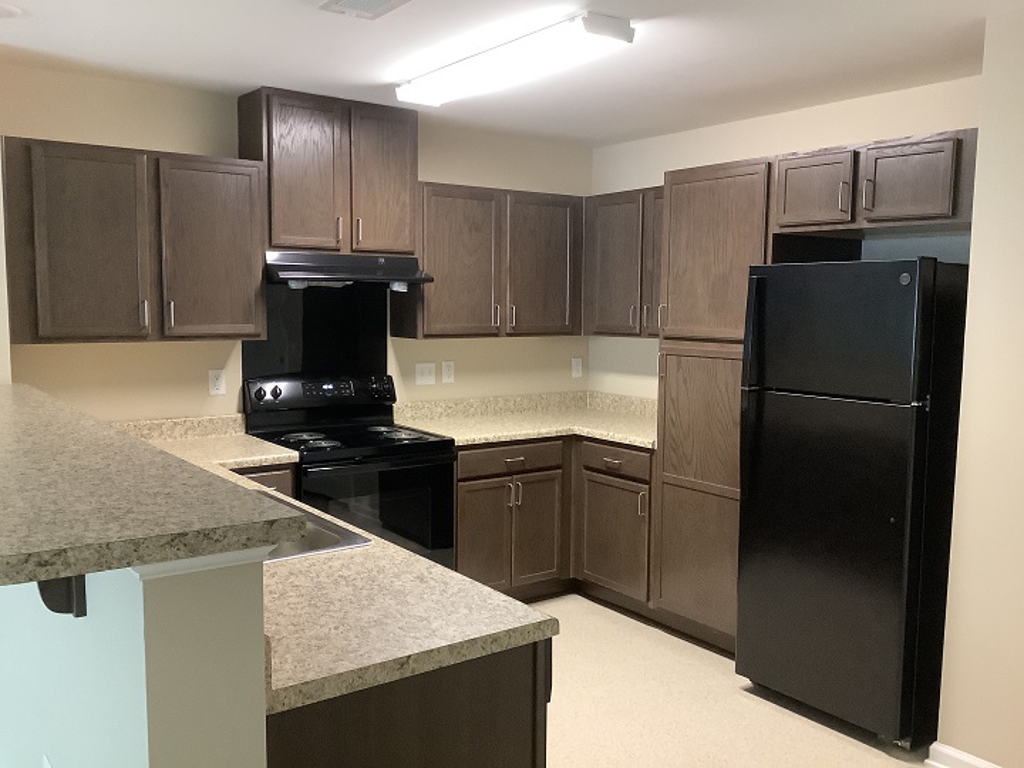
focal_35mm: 31
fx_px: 917
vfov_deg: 45.4
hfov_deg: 58.4
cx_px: 512
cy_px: 384
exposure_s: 1/30
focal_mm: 3.3
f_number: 2.4
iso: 400
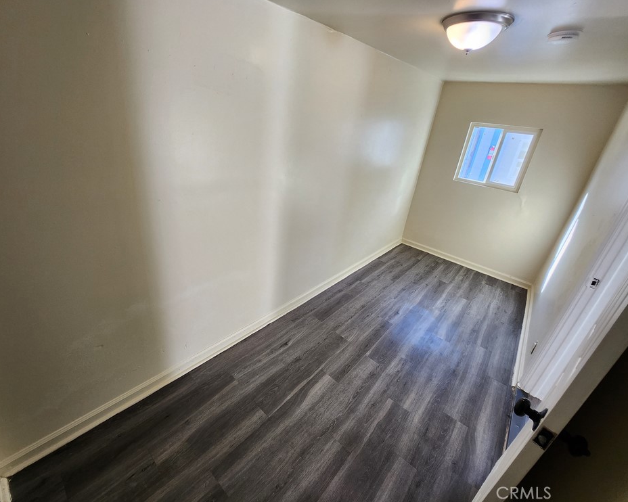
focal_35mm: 14
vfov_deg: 87.9
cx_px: 299
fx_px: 260
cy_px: 243
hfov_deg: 100.6
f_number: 2.2
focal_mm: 1.7
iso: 80
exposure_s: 1/60
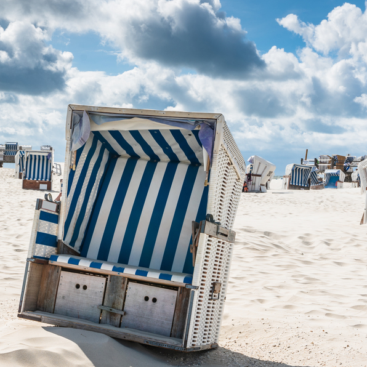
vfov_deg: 27.7
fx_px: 744
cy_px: 209
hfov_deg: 27.5
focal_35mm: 62
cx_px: 118
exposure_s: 1/200
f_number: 11
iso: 100
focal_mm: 29
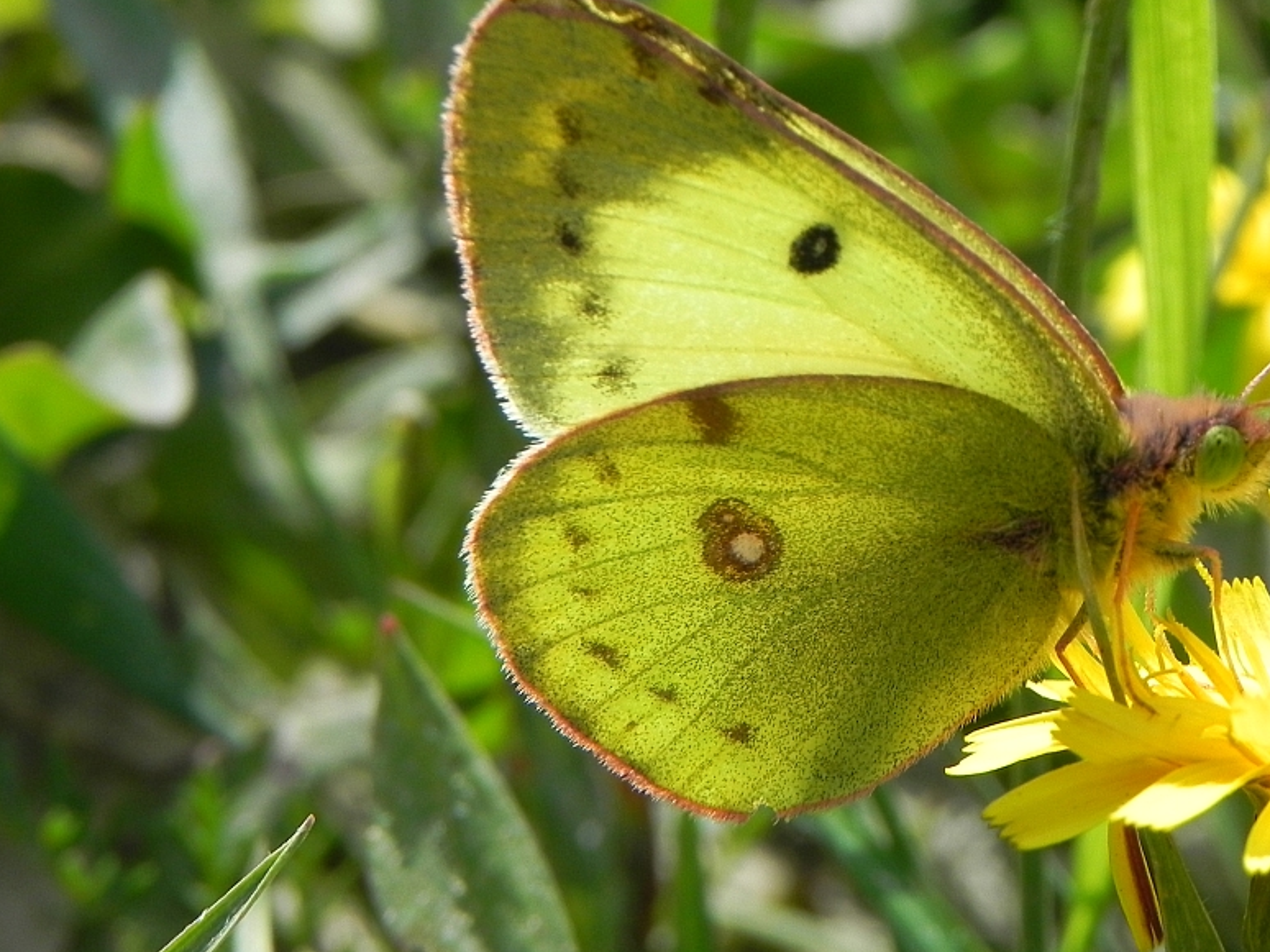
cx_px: 834
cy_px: 374
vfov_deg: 10.7
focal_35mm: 139
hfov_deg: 14.2
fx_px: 5098
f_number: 5.6
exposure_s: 1/570
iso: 160
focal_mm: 18.8
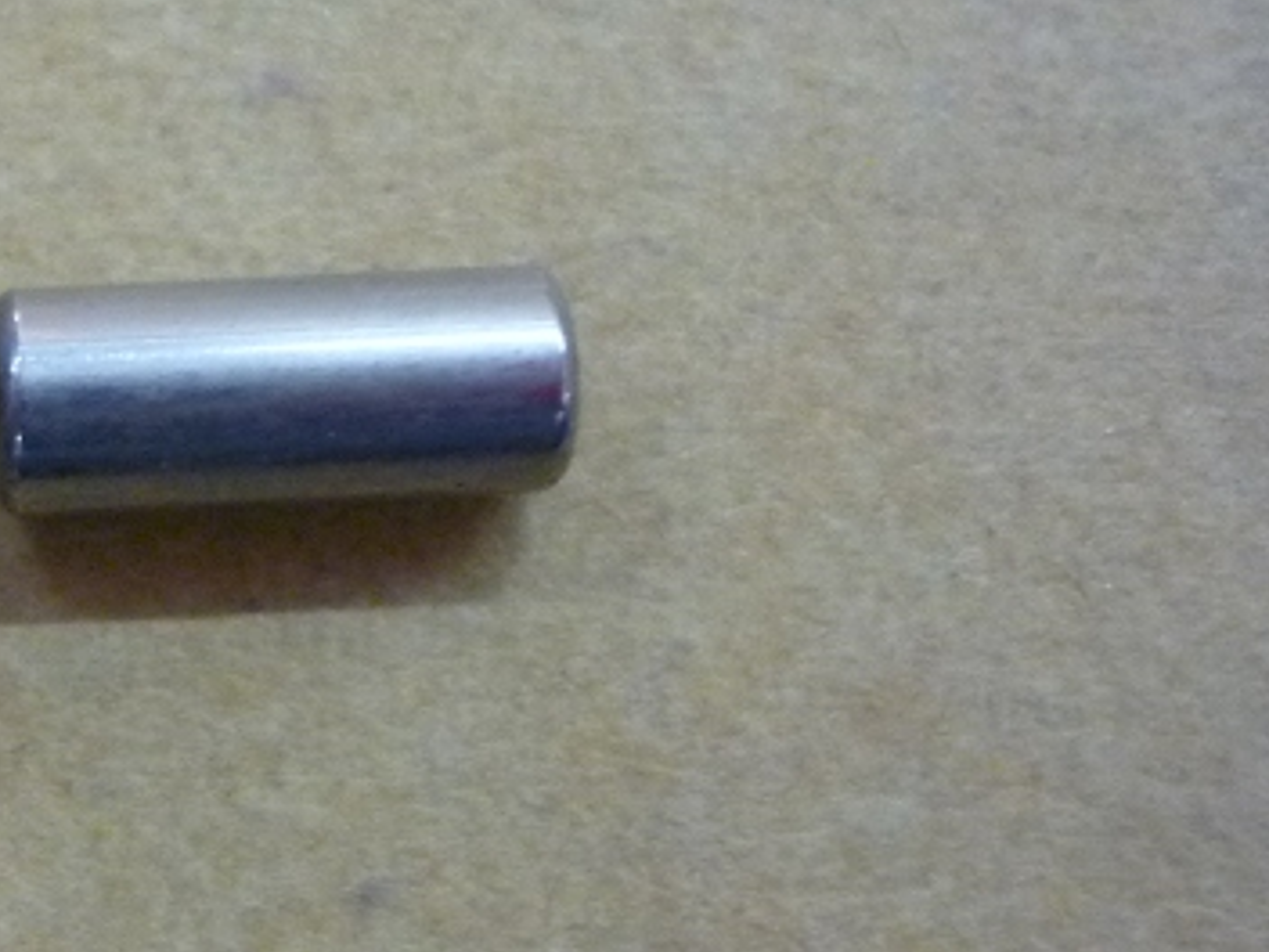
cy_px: 361
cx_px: -29
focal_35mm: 75
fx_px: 2749
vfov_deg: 19.6
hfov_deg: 24.7
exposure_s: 1/13
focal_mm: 5.5
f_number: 2.8
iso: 400
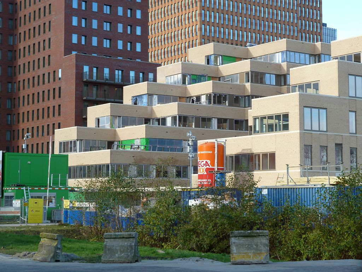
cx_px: 181
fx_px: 753
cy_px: 136
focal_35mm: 72
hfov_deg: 27.0
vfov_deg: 20.4
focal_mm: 11.9
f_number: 4.1
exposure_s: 1/100
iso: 80
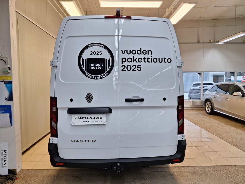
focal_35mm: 23
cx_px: 122
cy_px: 92
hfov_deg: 73.9
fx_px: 163
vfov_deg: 58.9
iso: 40
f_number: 1.8
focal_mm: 5.54
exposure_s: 1/100
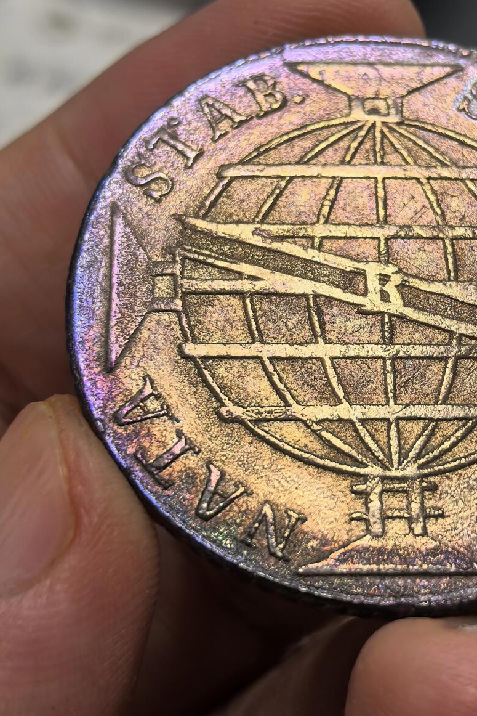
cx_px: 399
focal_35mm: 87
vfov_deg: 23.3
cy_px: 293
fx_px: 1728
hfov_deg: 15.6
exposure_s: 1/100
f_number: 2
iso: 50
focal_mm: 6.98
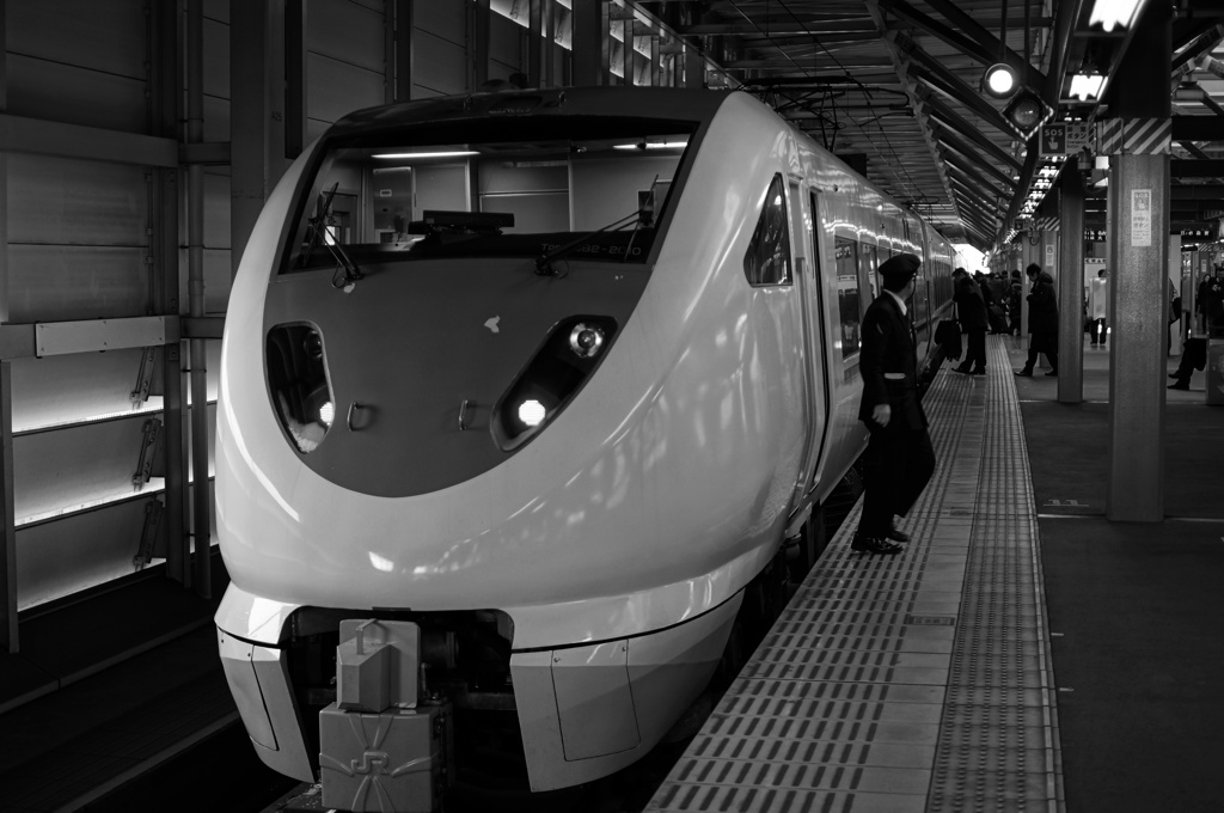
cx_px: 612
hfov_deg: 37.9
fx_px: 1783
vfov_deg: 25.7
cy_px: 406
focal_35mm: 52
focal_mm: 35
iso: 200
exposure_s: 1/60
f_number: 1.8
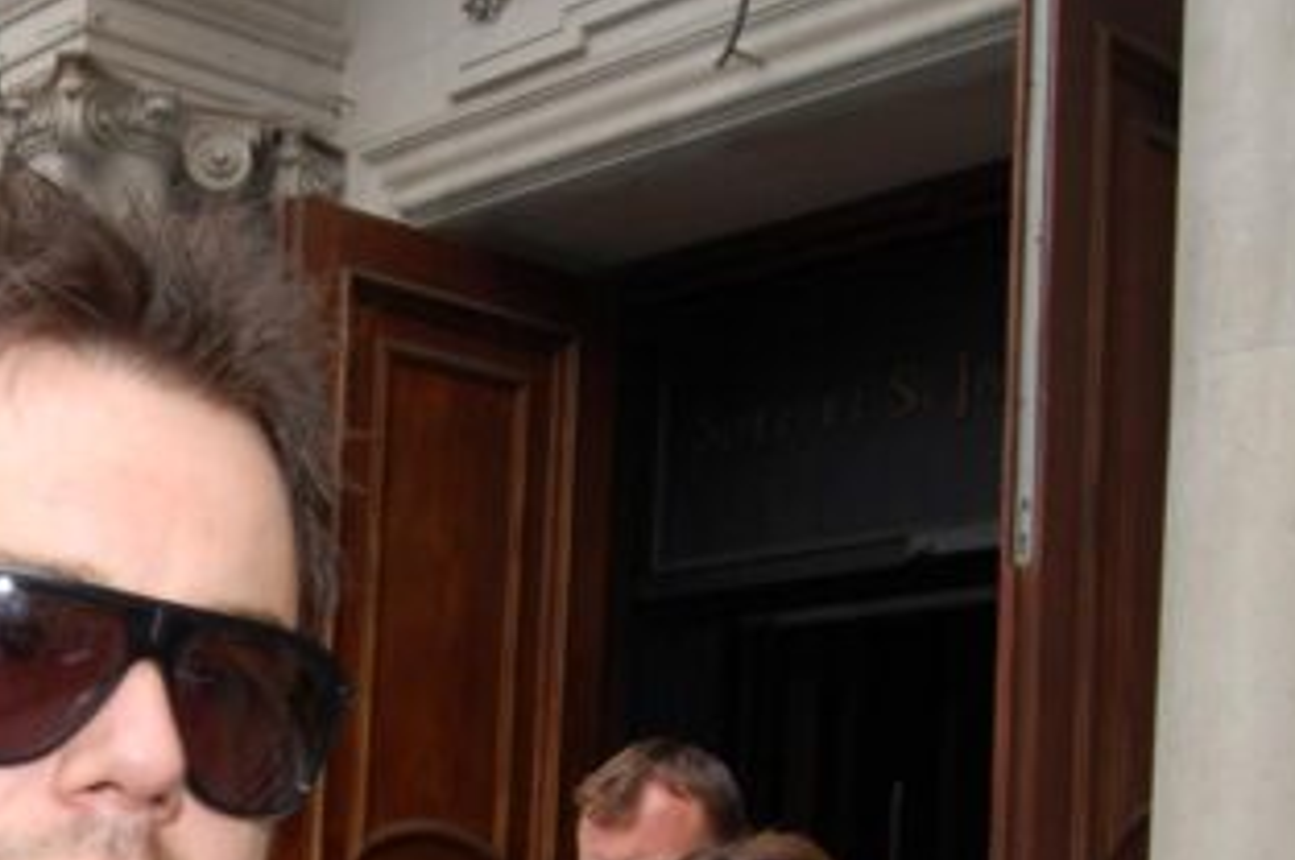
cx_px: 58
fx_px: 2587
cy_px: 854
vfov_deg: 18.4
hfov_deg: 26.8
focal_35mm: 72
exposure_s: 1/250
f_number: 8
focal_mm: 20
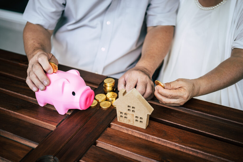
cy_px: 81
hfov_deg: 39.6
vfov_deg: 27.0
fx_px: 338
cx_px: 122
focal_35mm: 50
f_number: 2.8
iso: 200
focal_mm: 50
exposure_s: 1/500
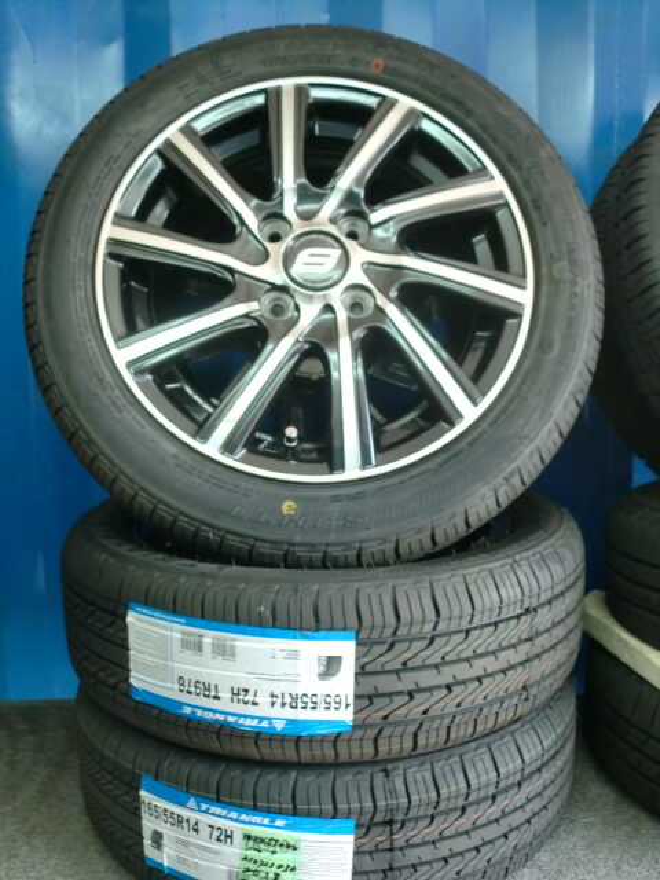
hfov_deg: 40.7
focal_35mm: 35
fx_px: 890
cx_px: 330
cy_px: 440
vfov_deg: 52.6
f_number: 3.1
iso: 160
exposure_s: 1/60
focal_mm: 6.3
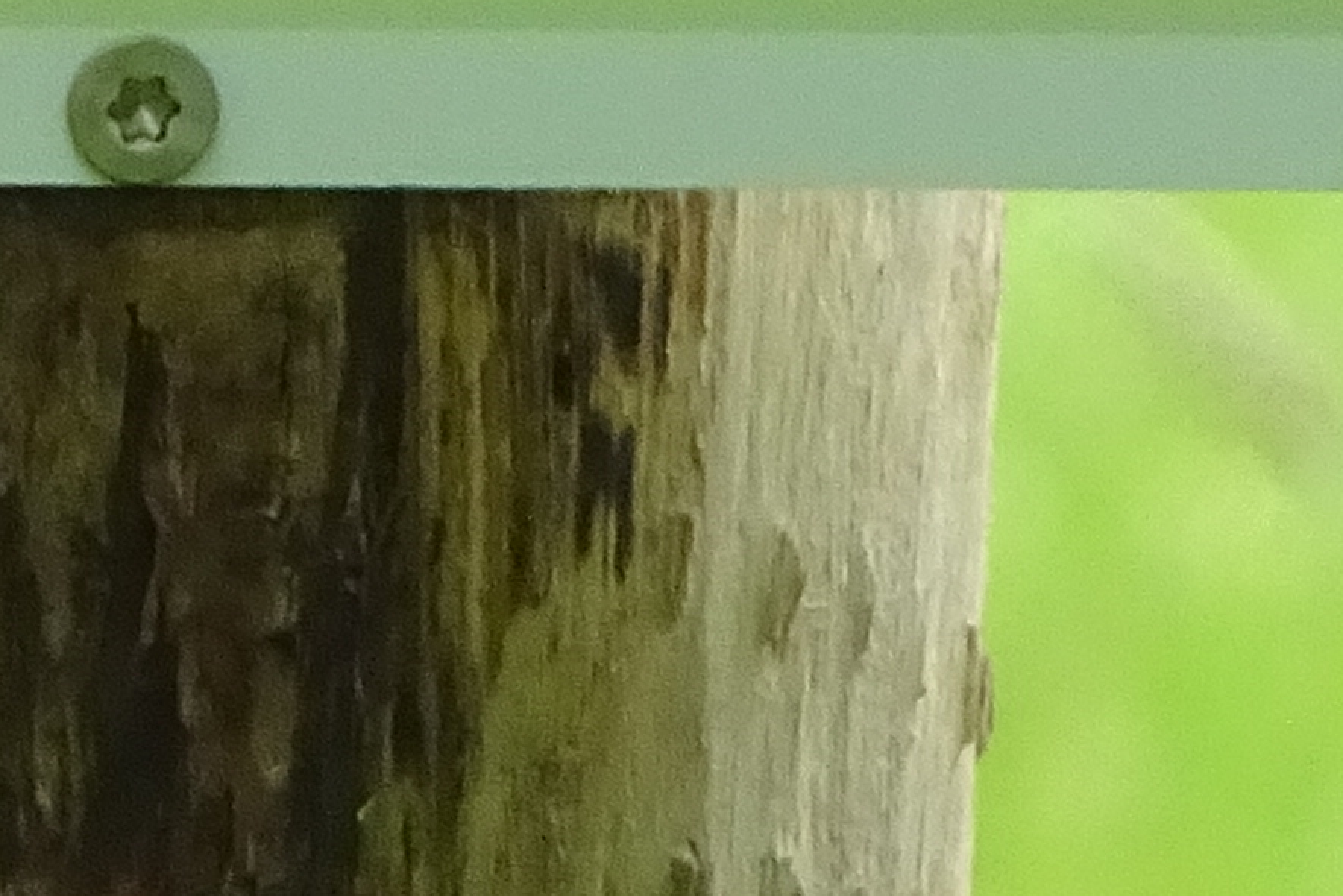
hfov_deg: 0.7
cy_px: -1800
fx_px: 110267
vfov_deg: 0.5
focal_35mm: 2956
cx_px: 182
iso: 400
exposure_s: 1/250
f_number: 6.3
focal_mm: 87.78
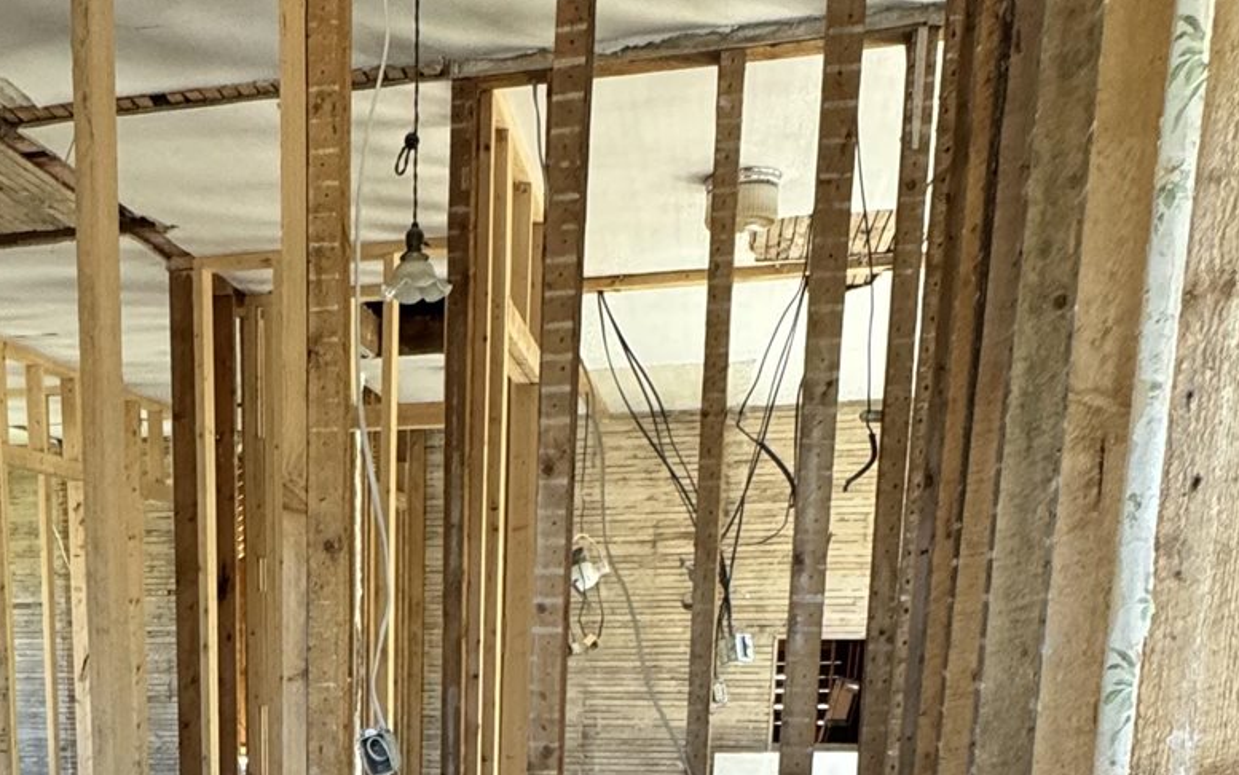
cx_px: 271
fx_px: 1486
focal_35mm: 44
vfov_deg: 25.8
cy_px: 958
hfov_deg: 43.4
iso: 250
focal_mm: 2.22
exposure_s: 1/99
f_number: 2.2
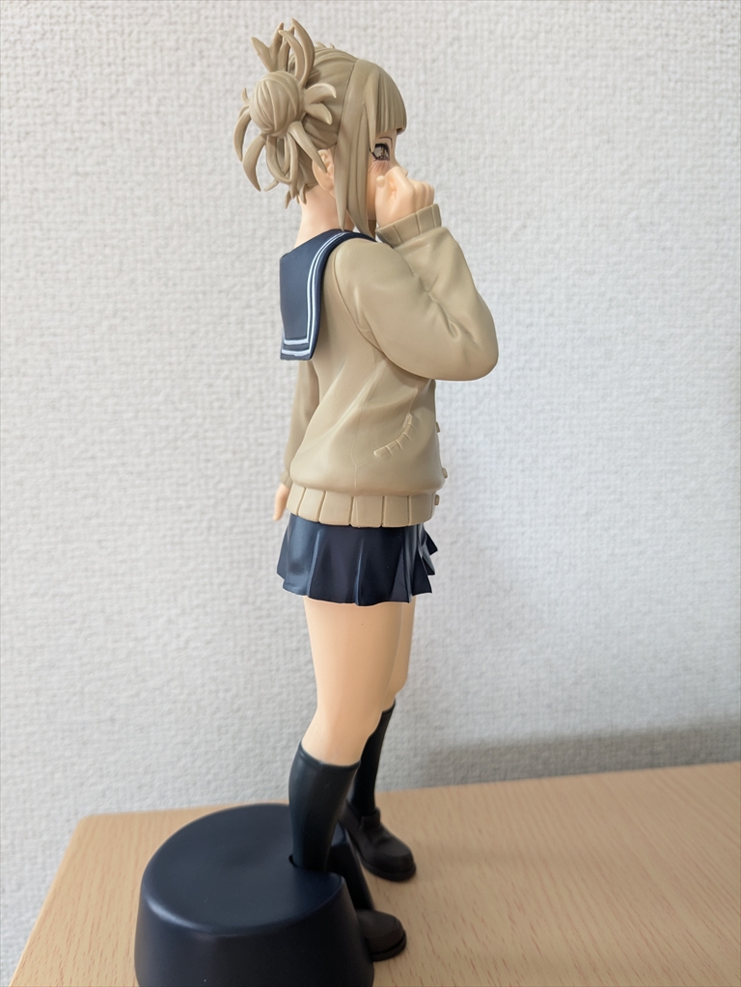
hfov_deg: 51.4
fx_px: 771
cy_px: 494
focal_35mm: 27
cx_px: 370
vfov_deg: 65.3
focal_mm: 4.38
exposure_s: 1/30
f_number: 1.73
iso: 72
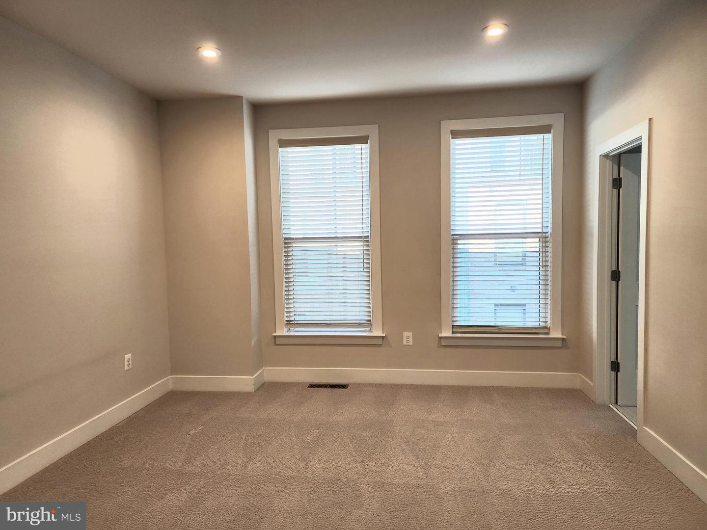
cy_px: 265
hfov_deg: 73.9
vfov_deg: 58.9
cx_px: 354
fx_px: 470
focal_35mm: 23
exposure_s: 1/120
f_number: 1.8
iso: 80
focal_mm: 6.4
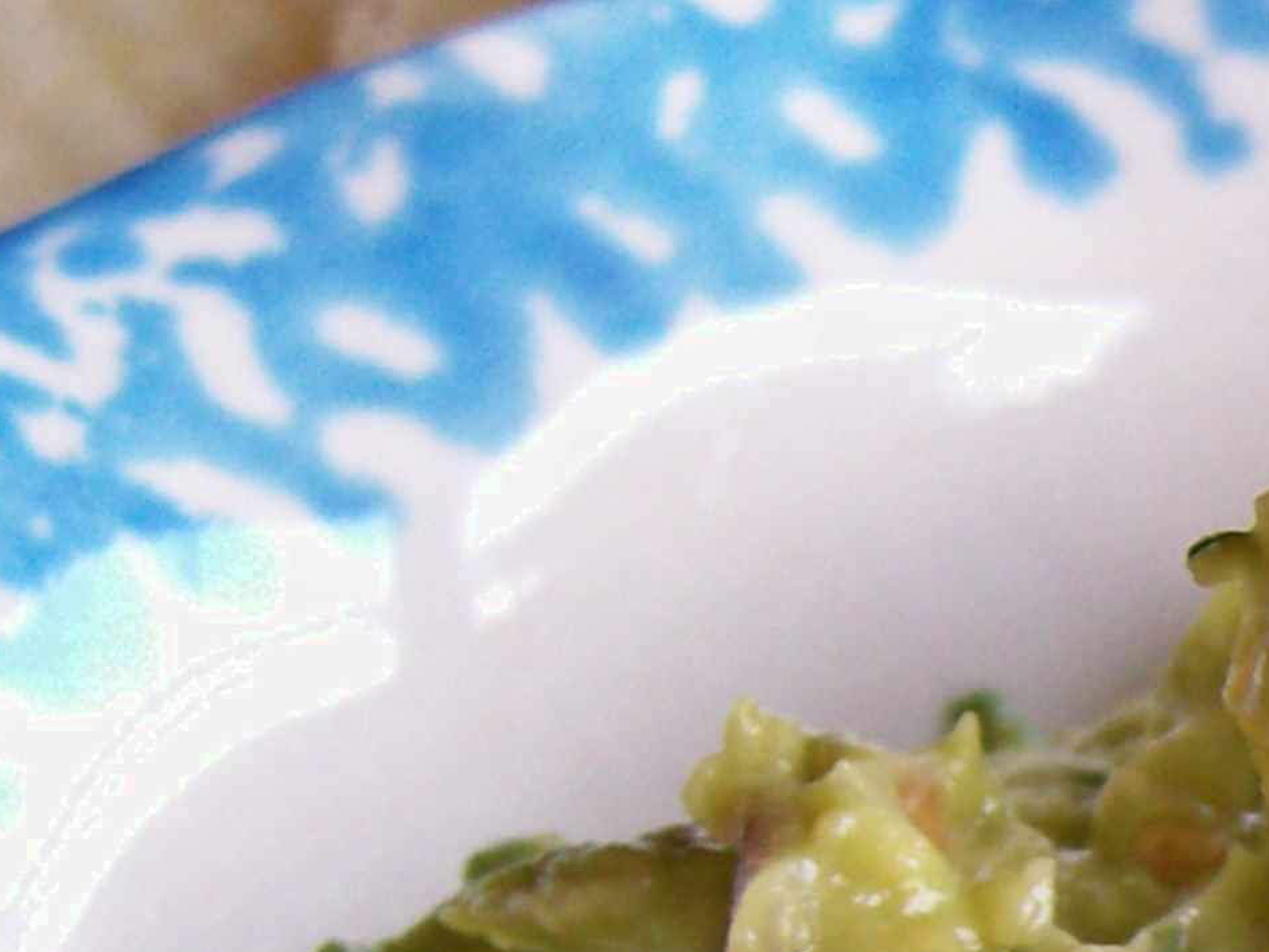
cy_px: 1334
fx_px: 4179
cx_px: 1857
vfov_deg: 12.5
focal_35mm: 114
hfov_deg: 16.0
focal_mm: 5.8
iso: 160
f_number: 2.8
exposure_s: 1/26.2
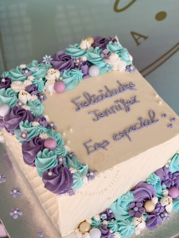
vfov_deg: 25.3
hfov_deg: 19.1
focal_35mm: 77
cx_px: 90
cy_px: 119
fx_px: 531
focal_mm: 9
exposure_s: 1/125
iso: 20
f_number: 2.8
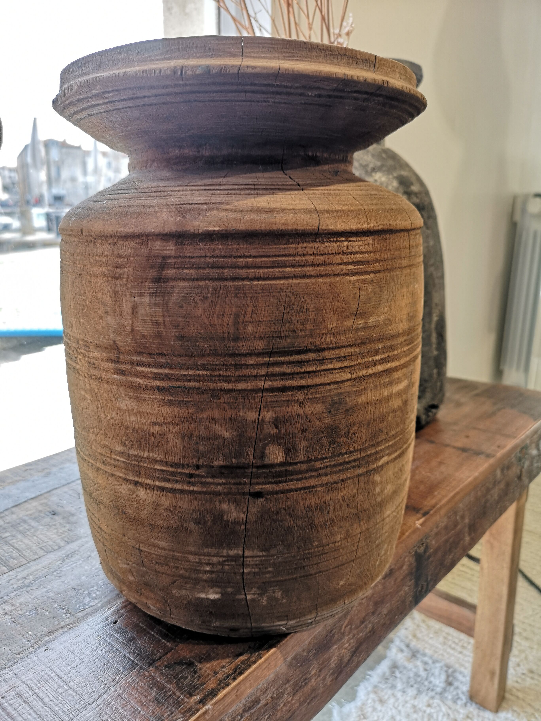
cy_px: 360
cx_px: 270
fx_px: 563
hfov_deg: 51.4
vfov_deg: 65.3
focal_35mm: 27
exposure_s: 1/101
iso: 50
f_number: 1.8
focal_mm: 5.58
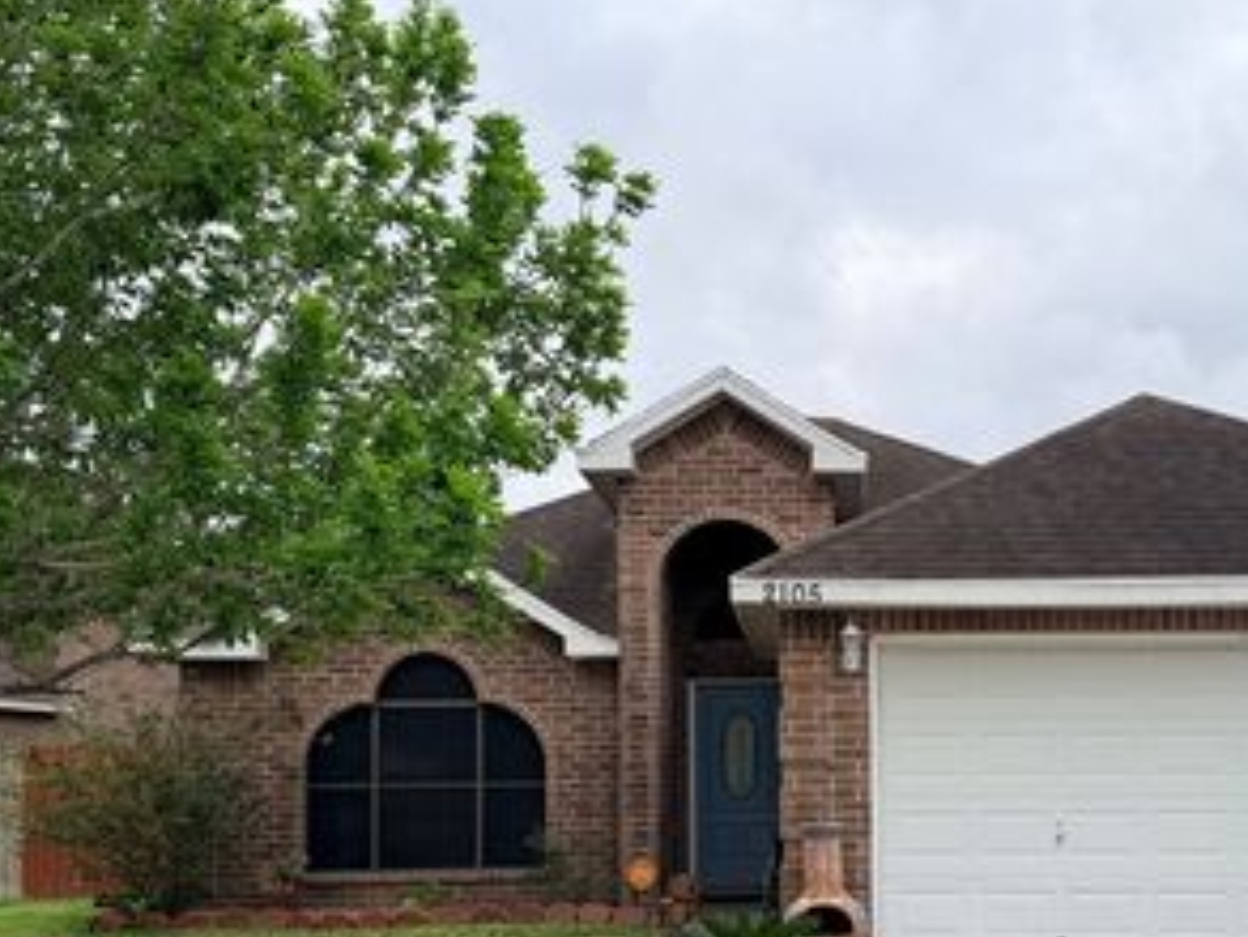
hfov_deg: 44.9
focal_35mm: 41
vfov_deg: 34.4
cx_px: 860
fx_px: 1479
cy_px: 713
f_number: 1.78
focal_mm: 6.76
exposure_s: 1/1192
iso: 80
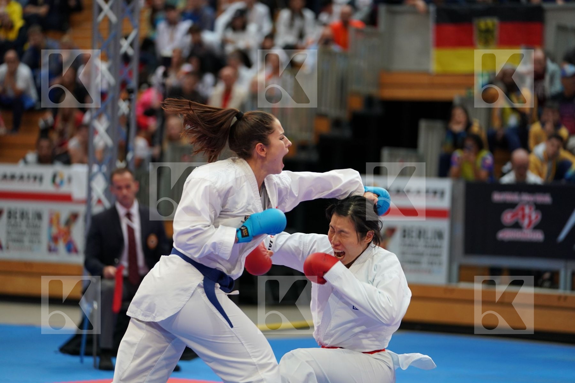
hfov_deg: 14.3
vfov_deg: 9.5
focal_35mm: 144
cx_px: 288
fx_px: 2300
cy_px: 192
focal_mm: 144
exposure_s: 1/1000
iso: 1600
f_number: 2.8
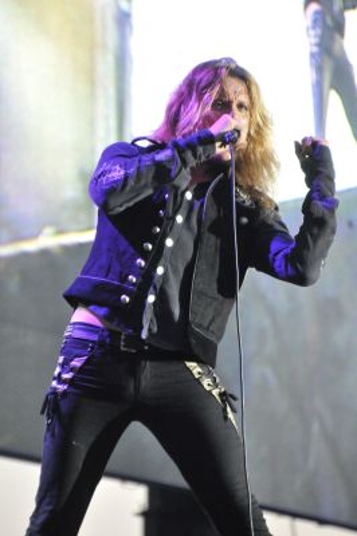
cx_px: 178
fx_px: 6034
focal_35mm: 405
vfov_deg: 5.1
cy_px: 268
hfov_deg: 3.4
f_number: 6.3
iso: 2800
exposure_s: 1/80
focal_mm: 270
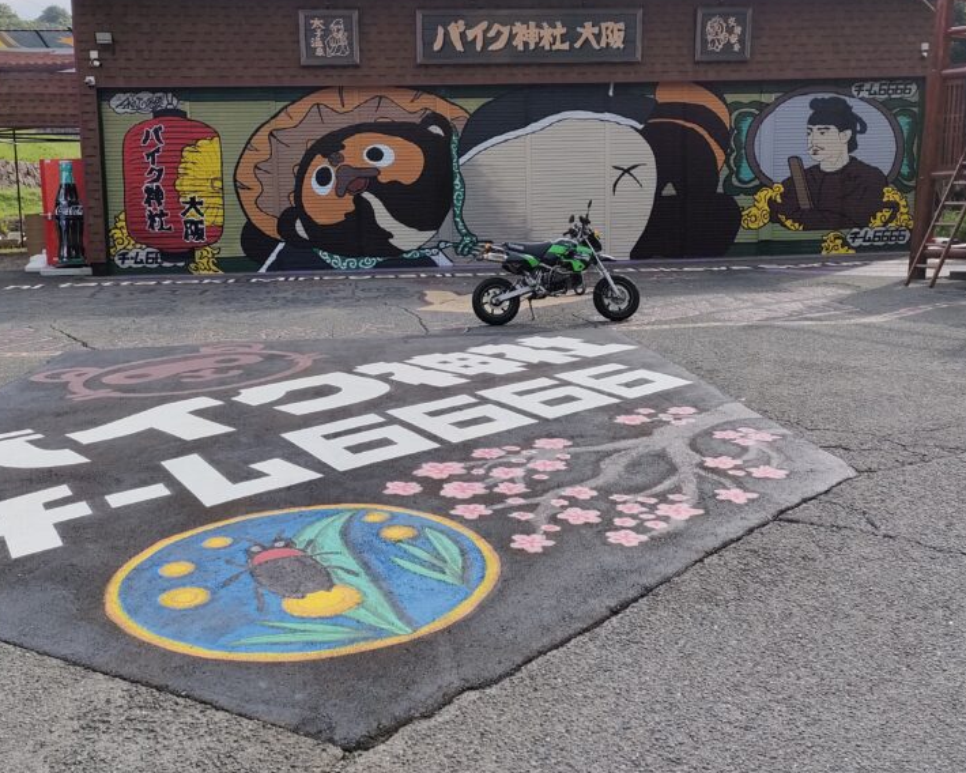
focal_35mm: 38
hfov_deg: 47.9
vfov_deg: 39.0
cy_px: 308
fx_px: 1086
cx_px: 442
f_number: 1.7
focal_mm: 4.73
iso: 100
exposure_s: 1/1809
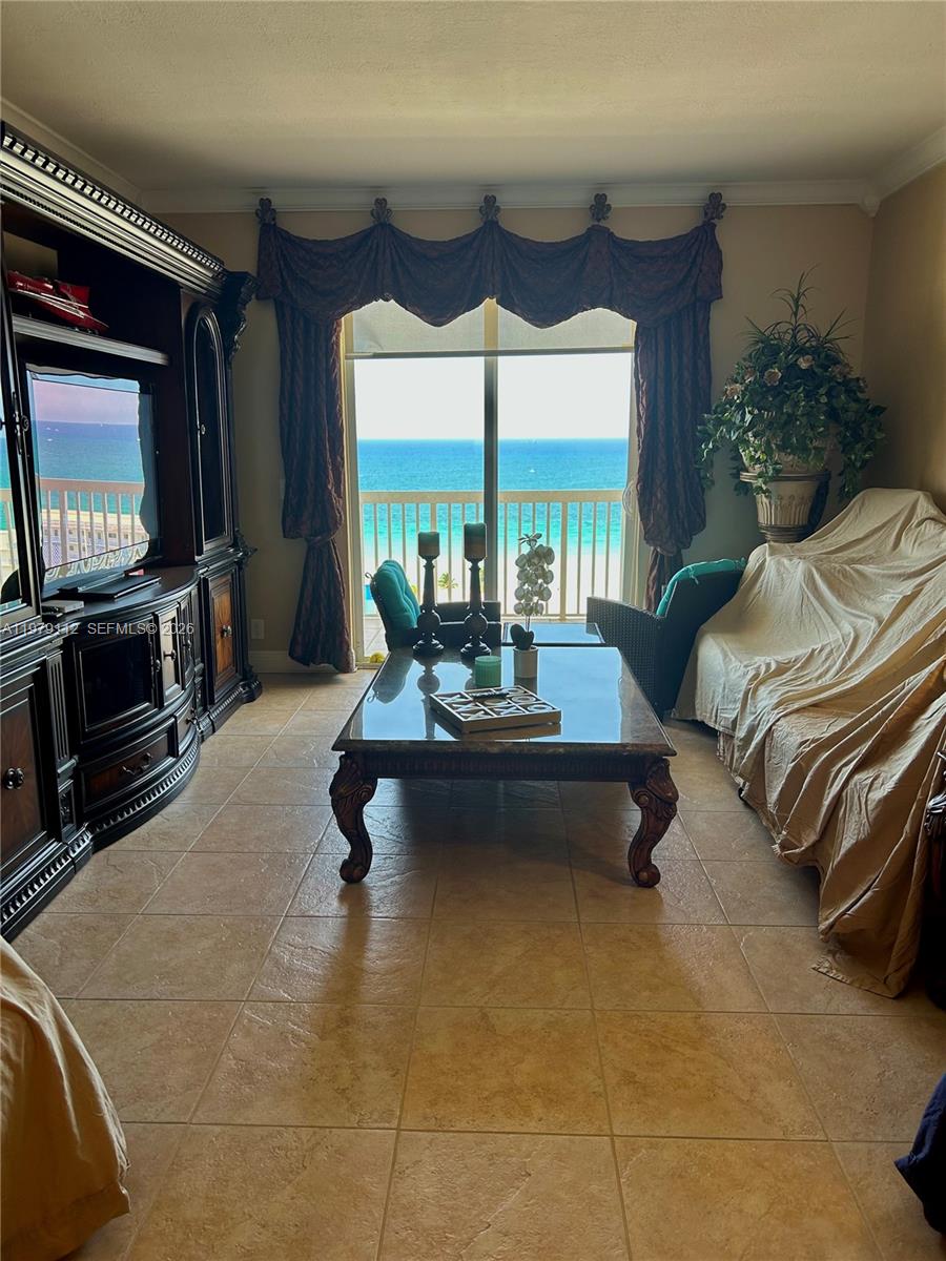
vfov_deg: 67.3
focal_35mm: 26
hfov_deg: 53.1
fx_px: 947
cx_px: 473
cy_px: 630
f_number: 1.5
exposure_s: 1/120
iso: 64
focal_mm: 5.7
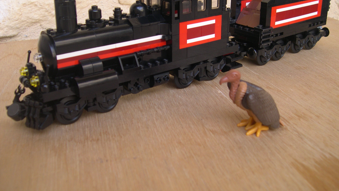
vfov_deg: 28.3
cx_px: 169
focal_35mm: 42
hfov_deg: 48.4
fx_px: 378
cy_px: 87
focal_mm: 8
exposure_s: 1/57.6
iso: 100
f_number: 2.8
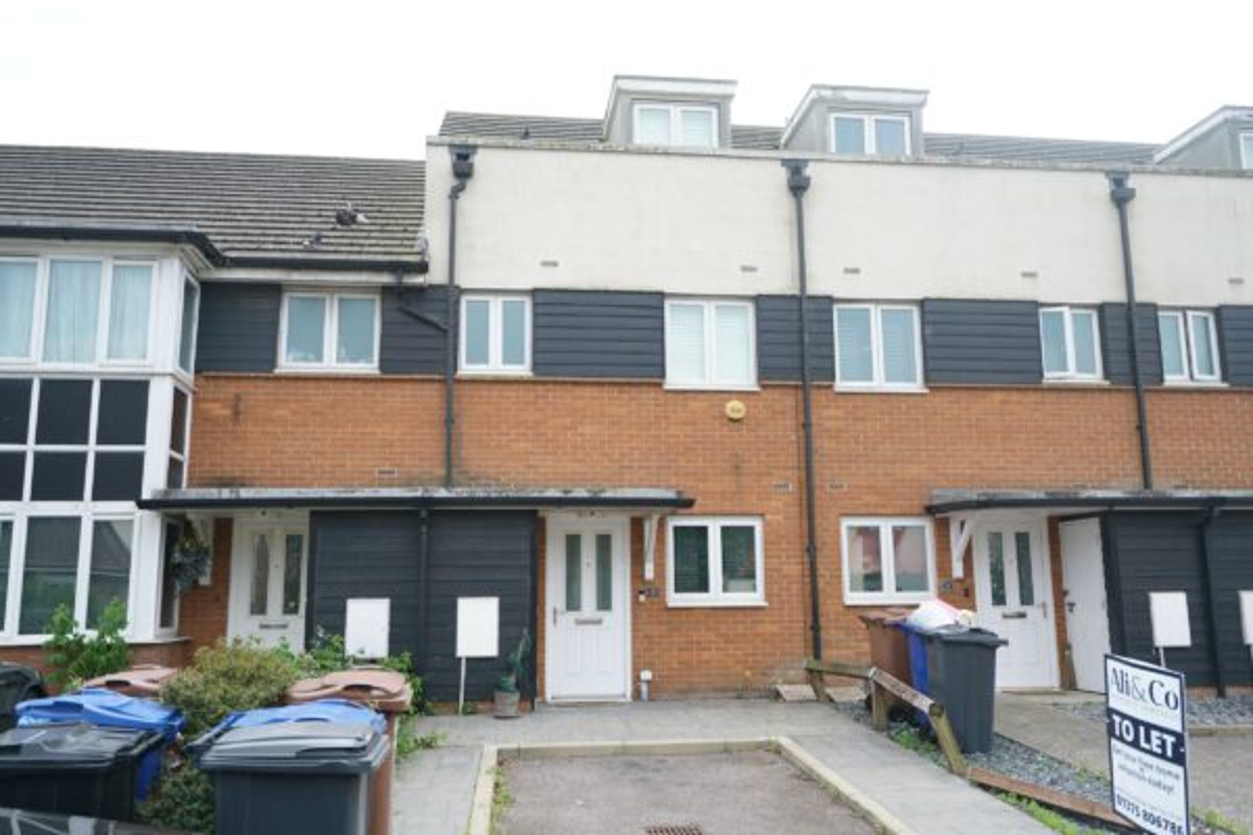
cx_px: 626
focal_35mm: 29
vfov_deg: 45.0
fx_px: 1009
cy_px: 418
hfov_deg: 63.7
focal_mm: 29
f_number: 4
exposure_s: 1/1600
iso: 400
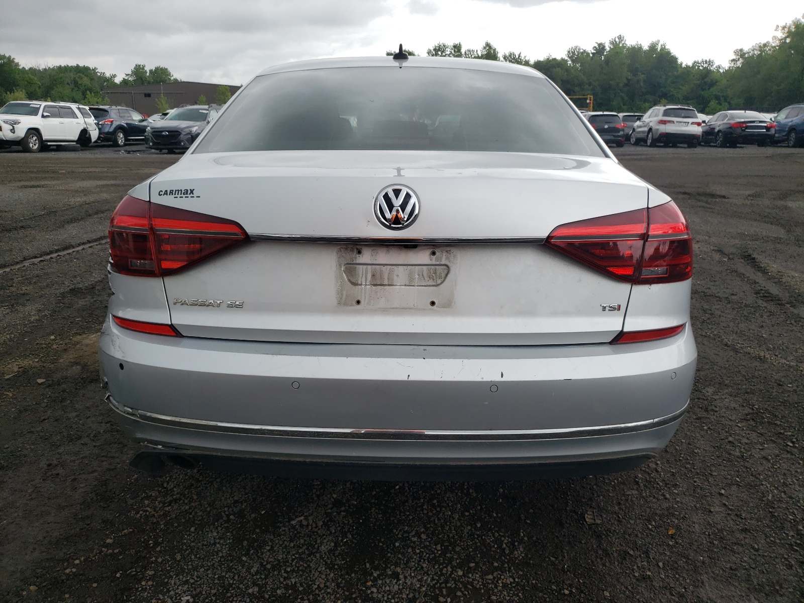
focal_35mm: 26
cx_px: 402
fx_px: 604
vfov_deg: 53.1
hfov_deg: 67.3
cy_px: 302
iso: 50
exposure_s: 1/833
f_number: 1.5
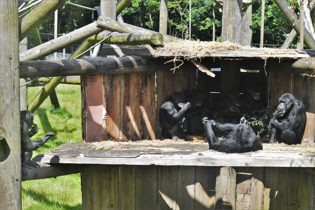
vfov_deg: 11.7
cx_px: 158
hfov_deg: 17.5
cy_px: 105
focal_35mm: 117
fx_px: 1023
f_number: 7.1
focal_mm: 78
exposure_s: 1/4000
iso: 3200
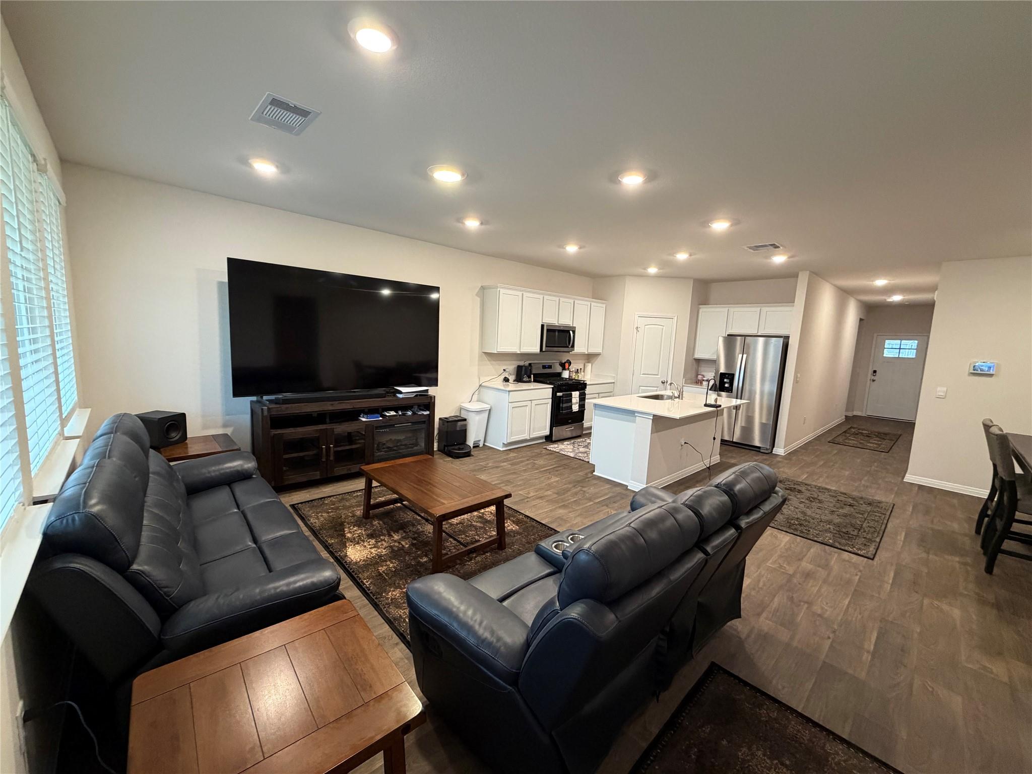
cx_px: 516
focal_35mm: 14
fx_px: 417
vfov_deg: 85.7
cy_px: 387
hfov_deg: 102.1
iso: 400
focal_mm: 2.22
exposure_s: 1/60
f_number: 2.2
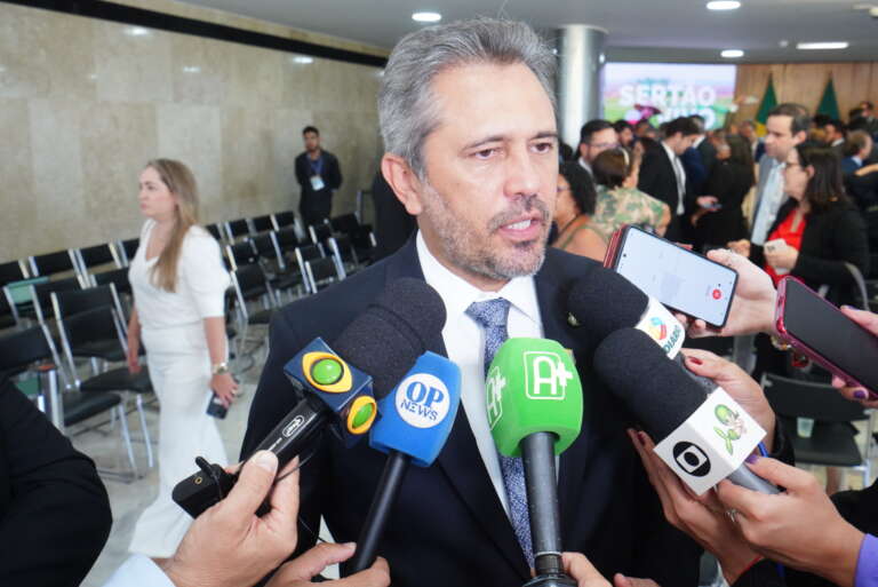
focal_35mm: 35
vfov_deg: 37.9
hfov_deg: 54.4
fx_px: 854
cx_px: 439
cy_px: 294
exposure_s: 1/160
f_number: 7.1
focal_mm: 35
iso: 4000
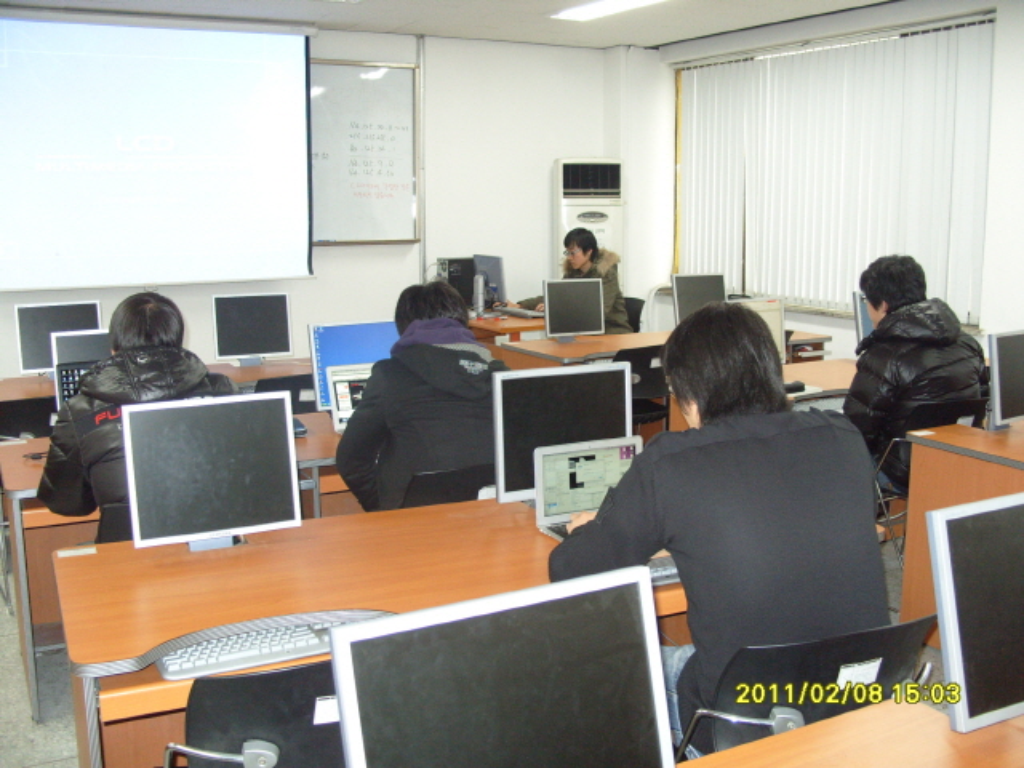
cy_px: 384
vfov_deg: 40.7
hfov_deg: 52.6
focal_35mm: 35
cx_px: 512
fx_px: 1035
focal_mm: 7.8
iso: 240
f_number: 2.8
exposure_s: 1/45
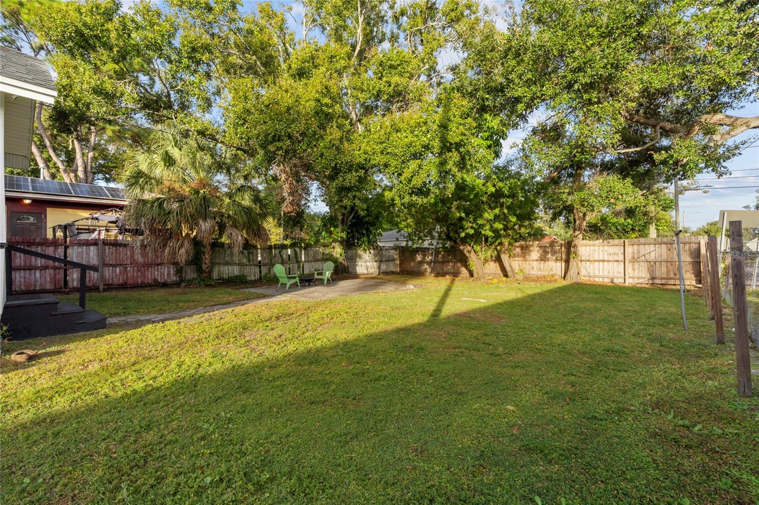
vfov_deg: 73.7
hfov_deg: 96.7
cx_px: 380
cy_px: 252
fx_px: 337
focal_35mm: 16
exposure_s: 1/100
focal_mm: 16
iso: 250
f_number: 9
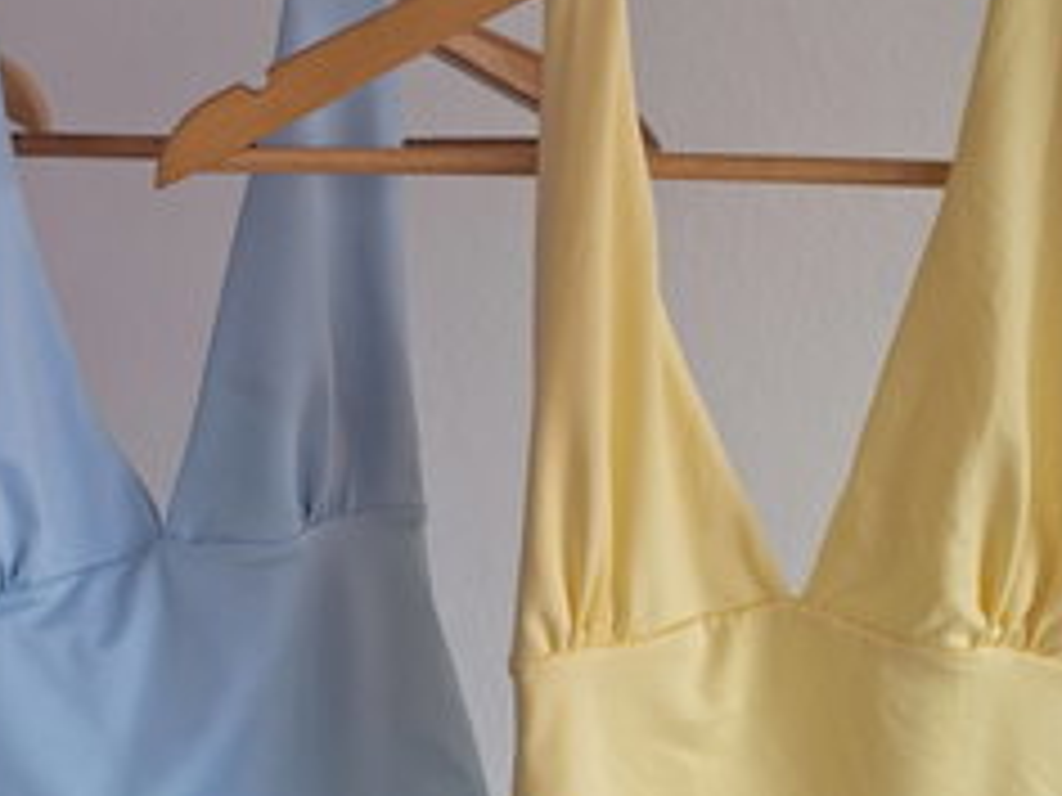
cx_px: 256
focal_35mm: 52
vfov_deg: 27.5
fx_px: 1595
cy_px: 155
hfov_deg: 35.9
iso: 50
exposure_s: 1/50
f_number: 1.8
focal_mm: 5.54
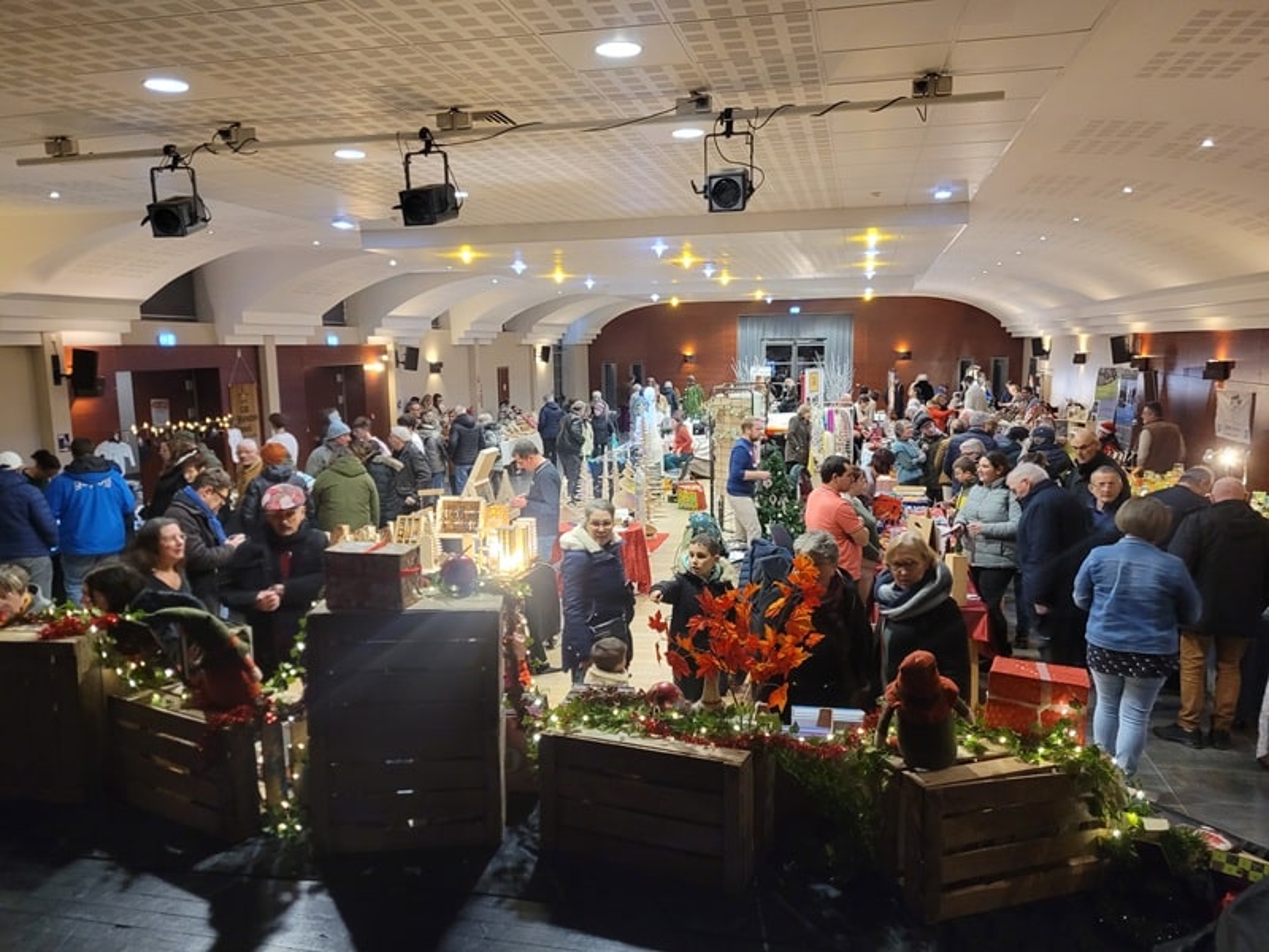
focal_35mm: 26
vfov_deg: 53.1
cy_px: 476
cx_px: 634
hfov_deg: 67.3
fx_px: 953
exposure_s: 1/50
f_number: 1.8
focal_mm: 5.4
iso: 500
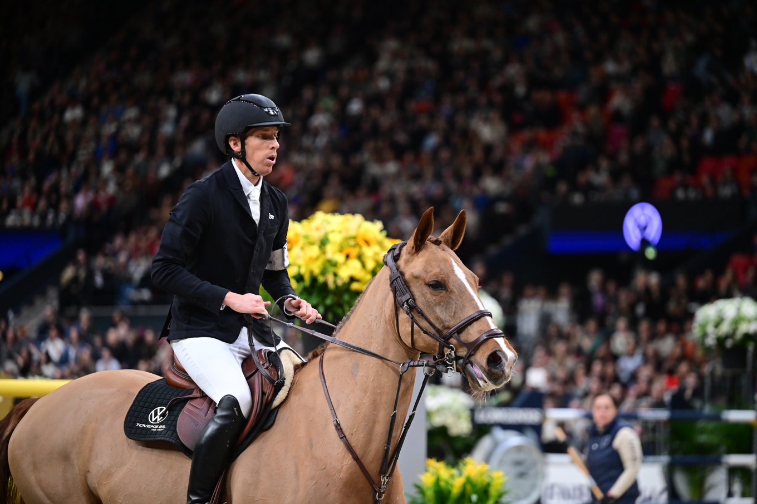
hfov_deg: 12.8
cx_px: 378
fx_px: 3363
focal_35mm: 160
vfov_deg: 8.6
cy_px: 252
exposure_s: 1/1250
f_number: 2.8
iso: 3200
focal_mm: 160
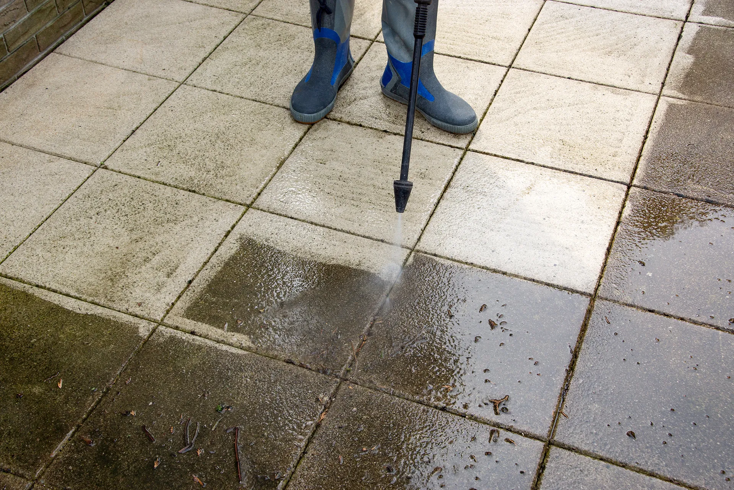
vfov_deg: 29.9
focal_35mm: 45
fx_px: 917
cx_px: 367
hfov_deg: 43.6
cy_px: 245
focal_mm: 30
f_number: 6.3
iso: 100
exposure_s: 1/160
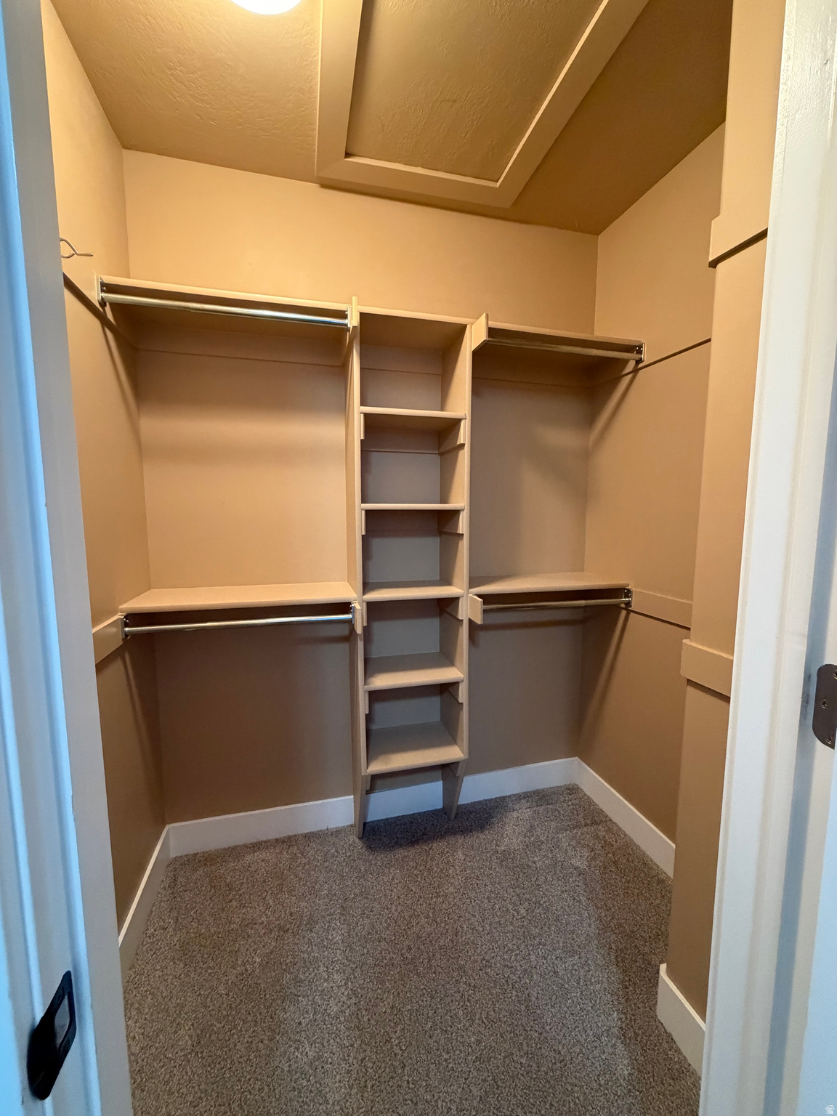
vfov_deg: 102.1
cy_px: 558
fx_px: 451
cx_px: 418
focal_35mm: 14
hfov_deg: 85.7
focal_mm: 2.22
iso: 640
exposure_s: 1/60
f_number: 2.2
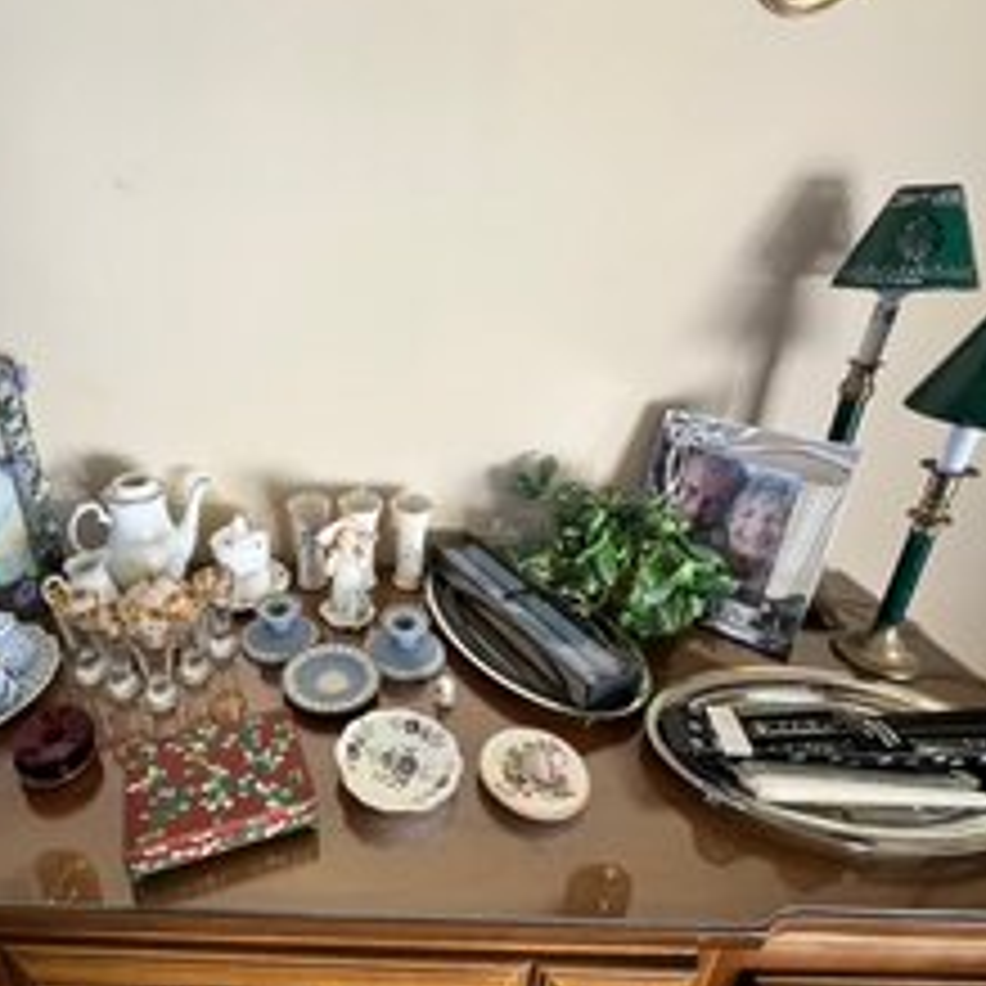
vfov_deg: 80.7
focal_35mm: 18
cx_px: 353
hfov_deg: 78.8
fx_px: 580
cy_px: 479
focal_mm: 1.57
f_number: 1.8
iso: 125
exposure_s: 1/99
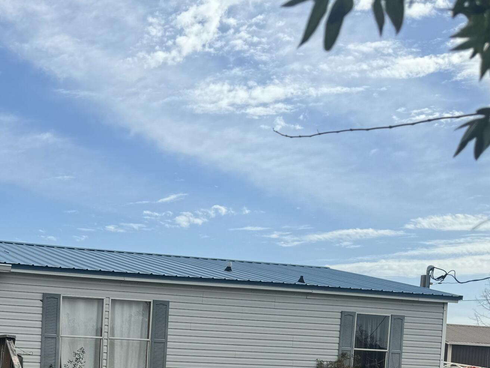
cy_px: 415
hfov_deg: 33.5
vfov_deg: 24.6
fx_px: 779
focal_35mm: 55
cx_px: 70
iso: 80
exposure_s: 1/4310
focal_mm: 6.76
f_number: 1.78
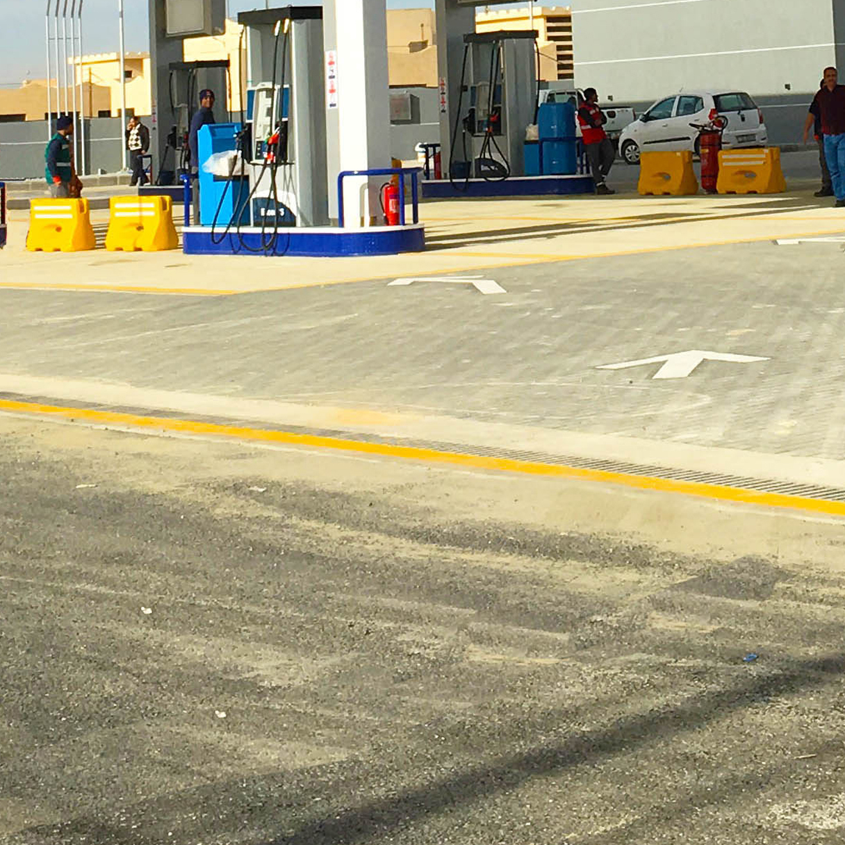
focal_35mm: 85
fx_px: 2347
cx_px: 472
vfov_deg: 19.3
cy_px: -165
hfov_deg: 20.4
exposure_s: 1/2331
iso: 25
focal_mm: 4.15
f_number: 2.2
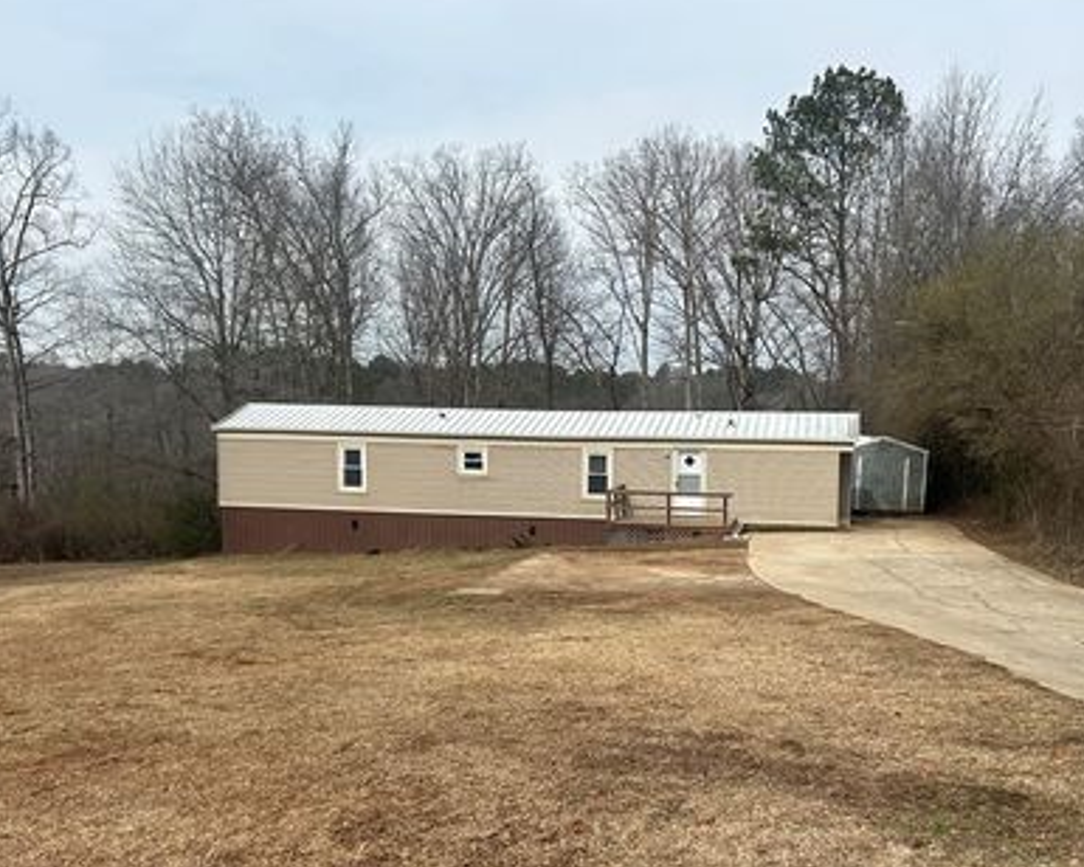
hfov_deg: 54.0
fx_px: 1059
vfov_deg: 44.4
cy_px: 508
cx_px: 631
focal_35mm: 33
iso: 50
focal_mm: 5.7
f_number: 1.5
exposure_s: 1/3831
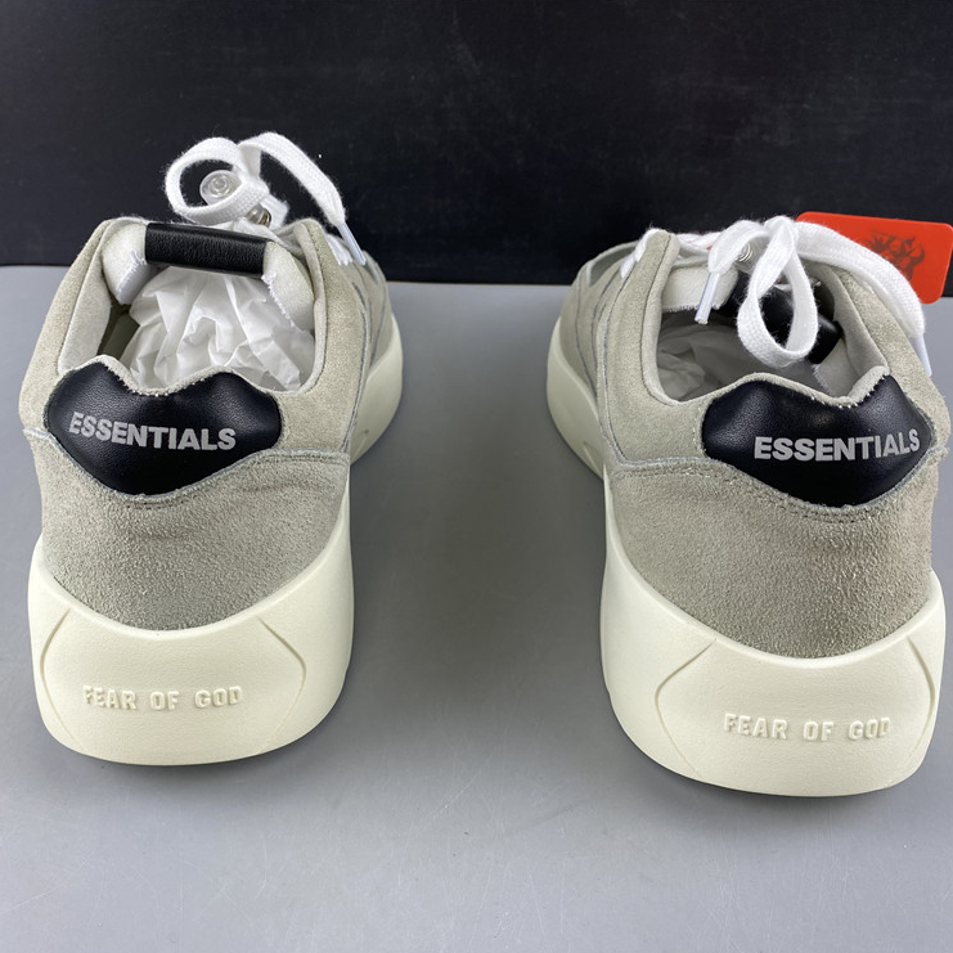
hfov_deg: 52.5
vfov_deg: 52.5
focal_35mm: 31
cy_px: 477
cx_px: 446
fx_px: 966
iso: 64
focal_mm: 4.25
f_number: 1.8
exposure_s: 1/100
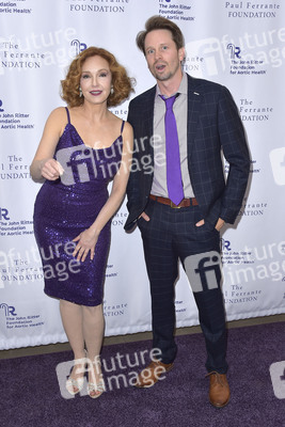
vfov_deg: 54.4
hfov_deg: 37.9
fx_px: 415
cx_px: 142
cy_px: 214
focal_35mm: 35
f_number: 6.3
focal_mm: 35
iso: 400
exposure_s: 1/250
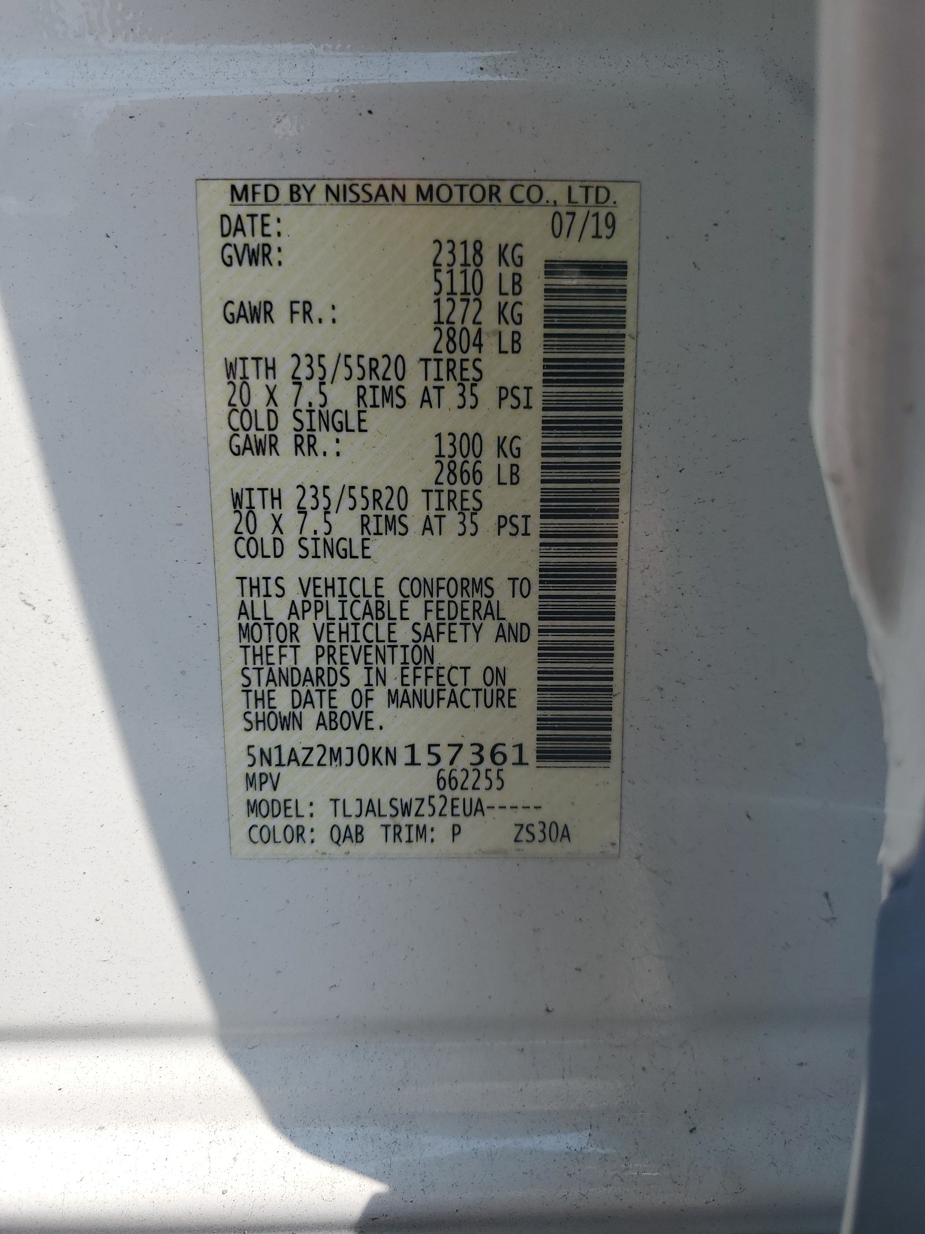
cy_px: 617
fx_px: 926
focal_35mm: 26
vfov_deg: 67.3
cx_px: 462
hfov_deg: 53.1
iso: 50
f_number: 1.5
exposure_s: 1/2500
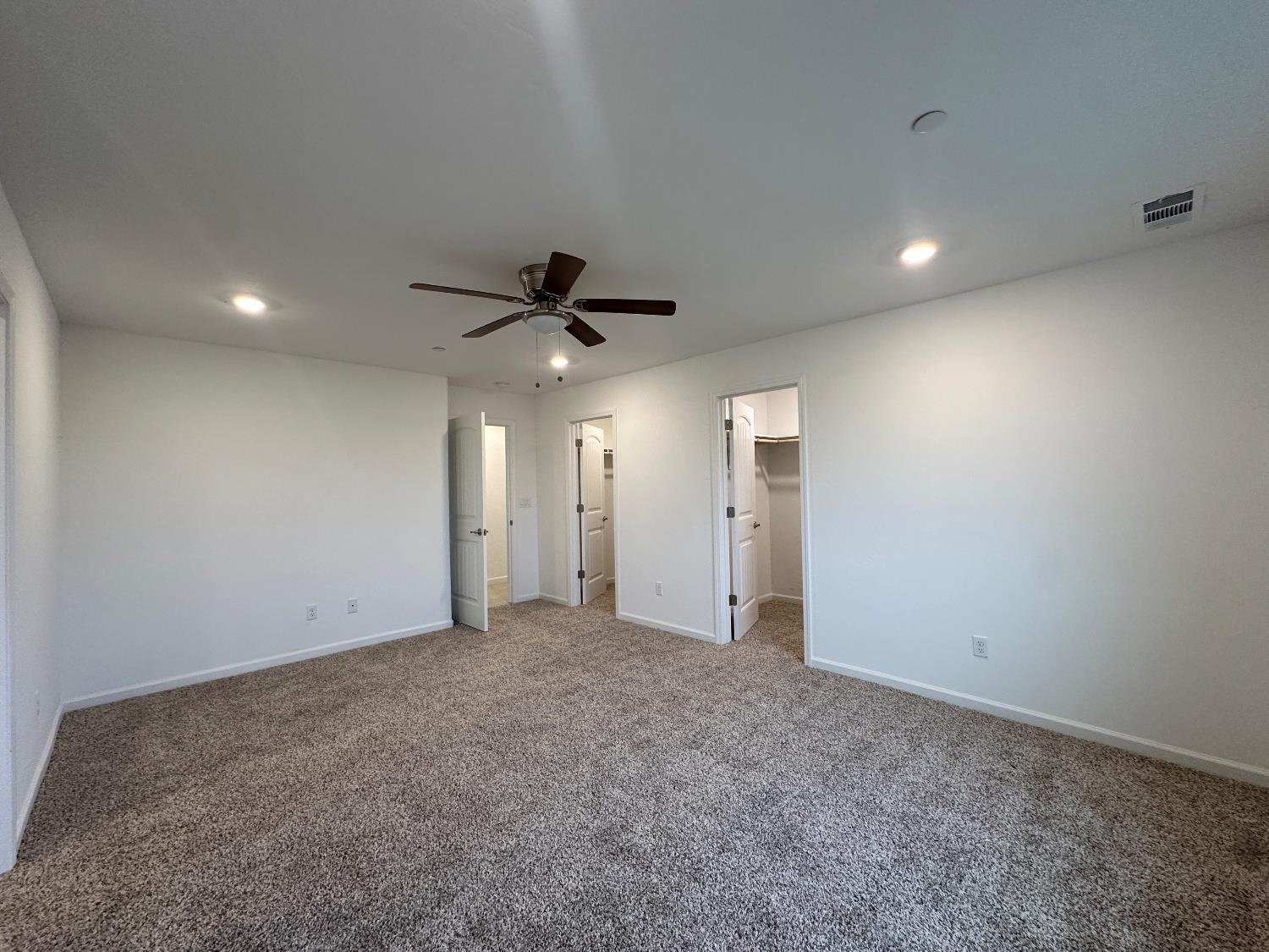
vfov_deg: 85.7
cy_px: 476
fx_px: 513
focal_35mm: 14
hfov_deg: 102.1
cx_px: 634
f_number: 2.2
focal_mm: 2.22
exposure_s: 1/120
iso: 200
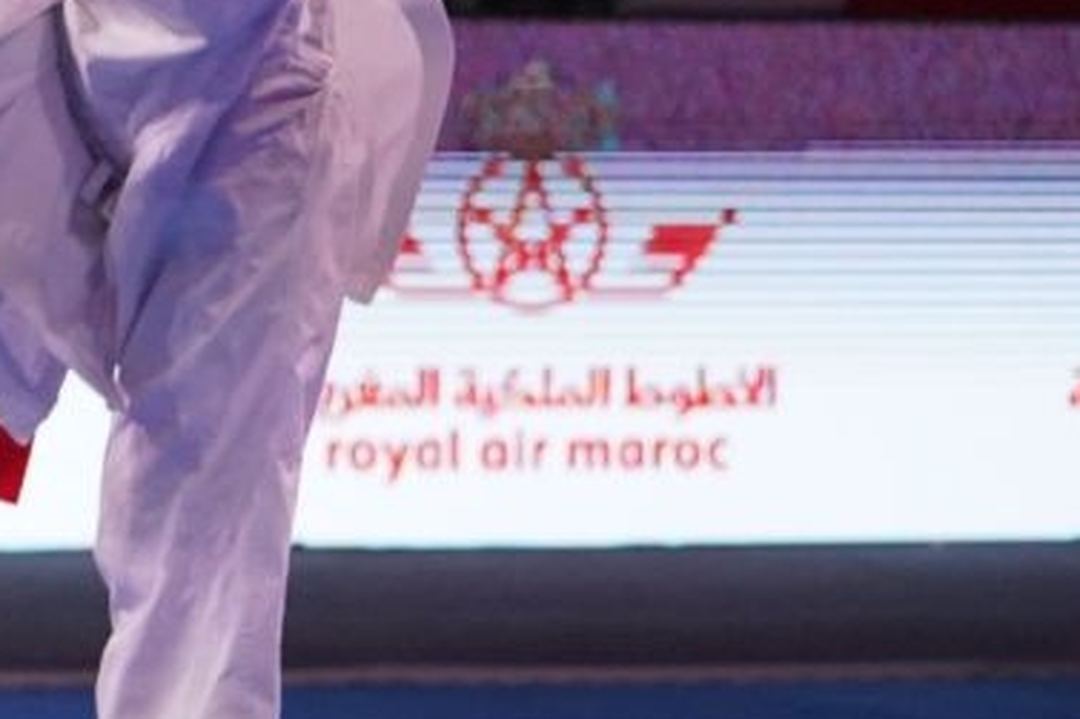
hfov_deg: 5.9
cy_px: 347
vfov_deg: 4.1
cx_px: -1444
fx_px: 10015
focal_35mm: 334
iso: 3200
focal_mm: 70
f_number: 2.8
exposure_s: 1/1000
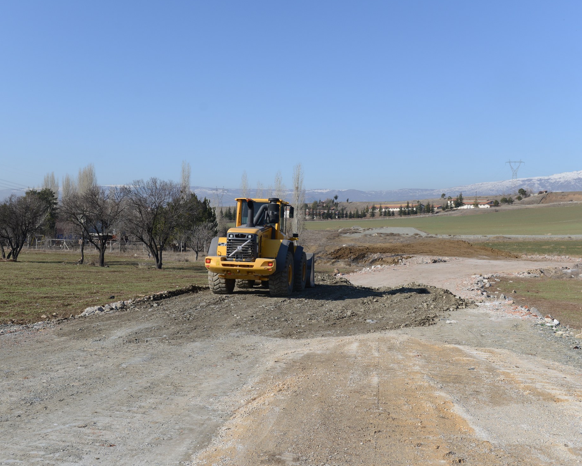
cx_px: 281
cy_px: 244
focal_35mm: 38
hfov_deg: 47.9
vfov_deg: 39.2
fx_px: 655
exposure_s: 1/1250
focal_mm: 31
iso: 200
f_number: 5.6
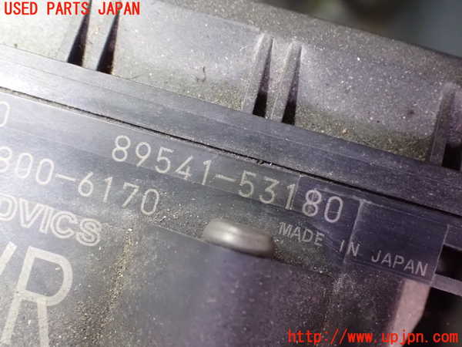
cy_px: 174
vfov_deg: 29.1
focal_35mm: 50
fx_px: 667
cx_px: 231
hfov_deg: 38.2
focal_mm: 9.01
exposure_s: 1/40
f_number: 3.2
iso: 1600
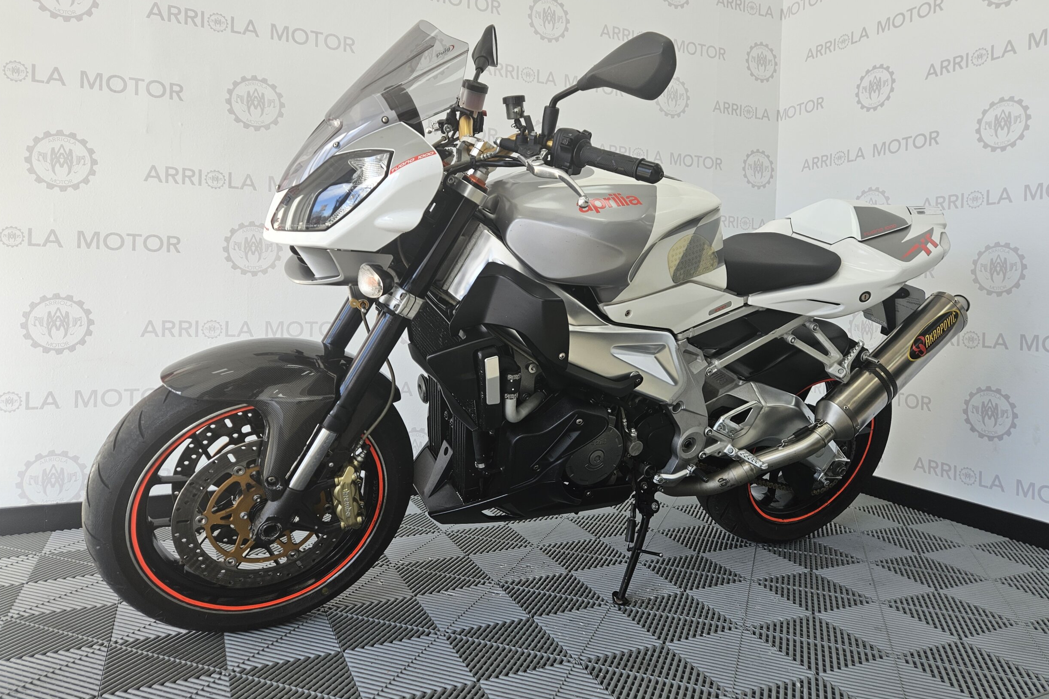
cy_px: 303
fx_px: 728
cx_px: 528
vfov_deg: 51.1
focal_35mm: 25
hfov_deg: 71.5
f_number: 1.8
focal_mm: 5.4
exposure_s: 1/136
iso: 25
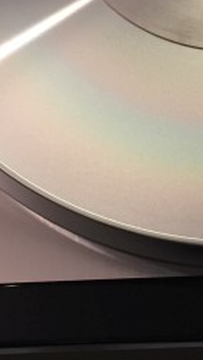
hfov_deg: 12.0
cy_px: 9
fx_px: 965
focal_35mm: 101
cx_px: 137
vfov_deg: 20.5
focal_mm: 4.15
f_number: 2.2
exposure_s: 1/33
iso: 64
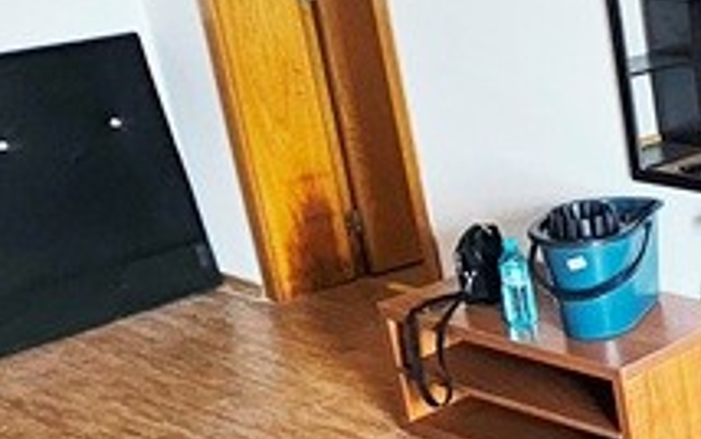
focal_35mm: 66
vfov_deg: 19.7
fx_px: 1262
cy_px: 239
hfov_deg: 22.3
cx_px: 1179
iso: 50
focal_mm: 1.7
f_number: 2.2
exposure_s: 1/50
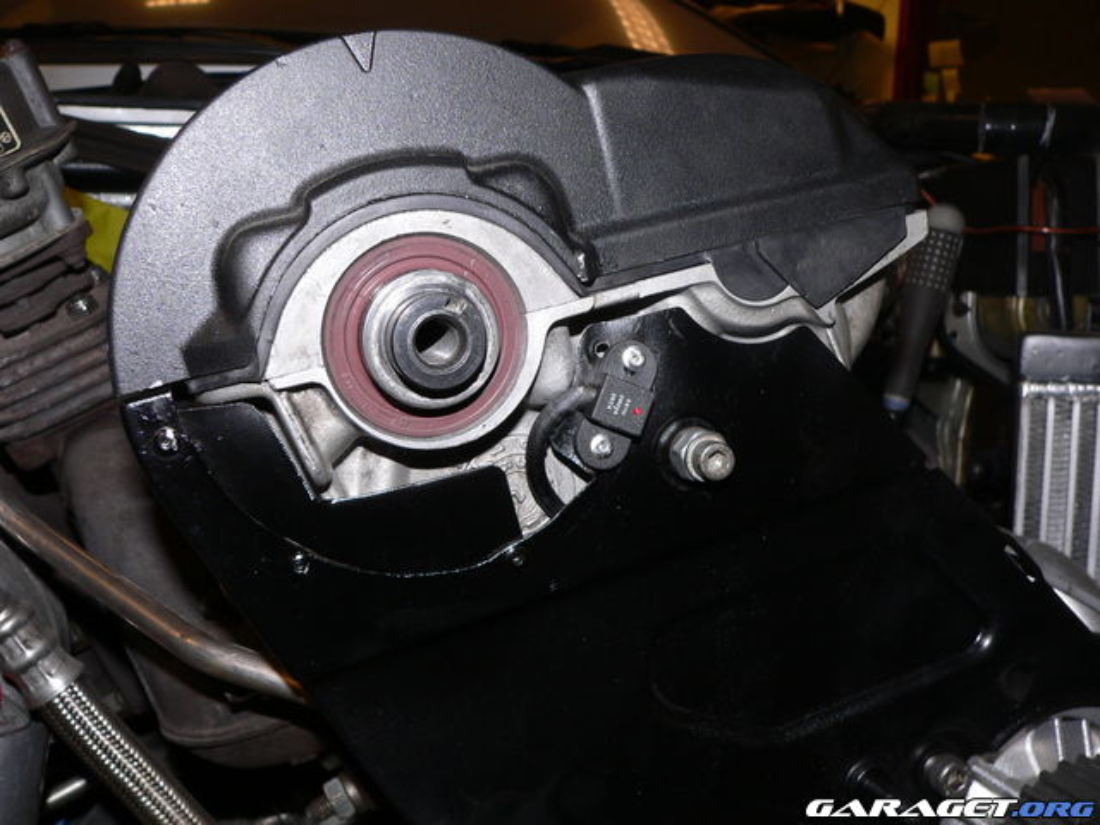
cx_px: 550
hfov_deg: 51.4
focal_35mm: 36
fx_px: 1144
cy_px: 412
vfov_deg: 39.7
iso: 100
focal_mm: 6
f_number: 4
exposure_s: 1/60
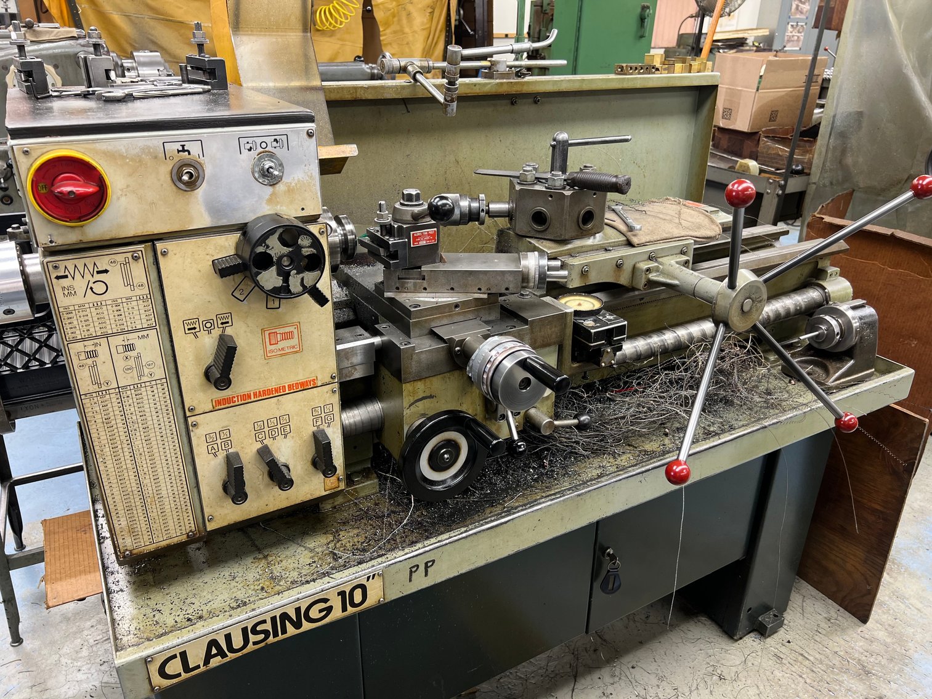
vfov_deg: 53.1
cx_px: 466
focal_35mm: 26
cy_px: 350
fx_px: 700
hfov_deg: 67.3
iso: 80
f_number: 1.5
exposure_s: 1/60
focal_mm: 5.7
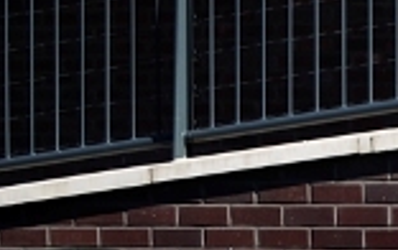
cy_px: 449
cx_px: 714
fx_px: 4084
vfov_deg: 3.5
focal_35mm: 376
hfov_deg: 5.5
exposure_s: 1/125
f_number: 4.5
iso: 100
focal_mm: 60
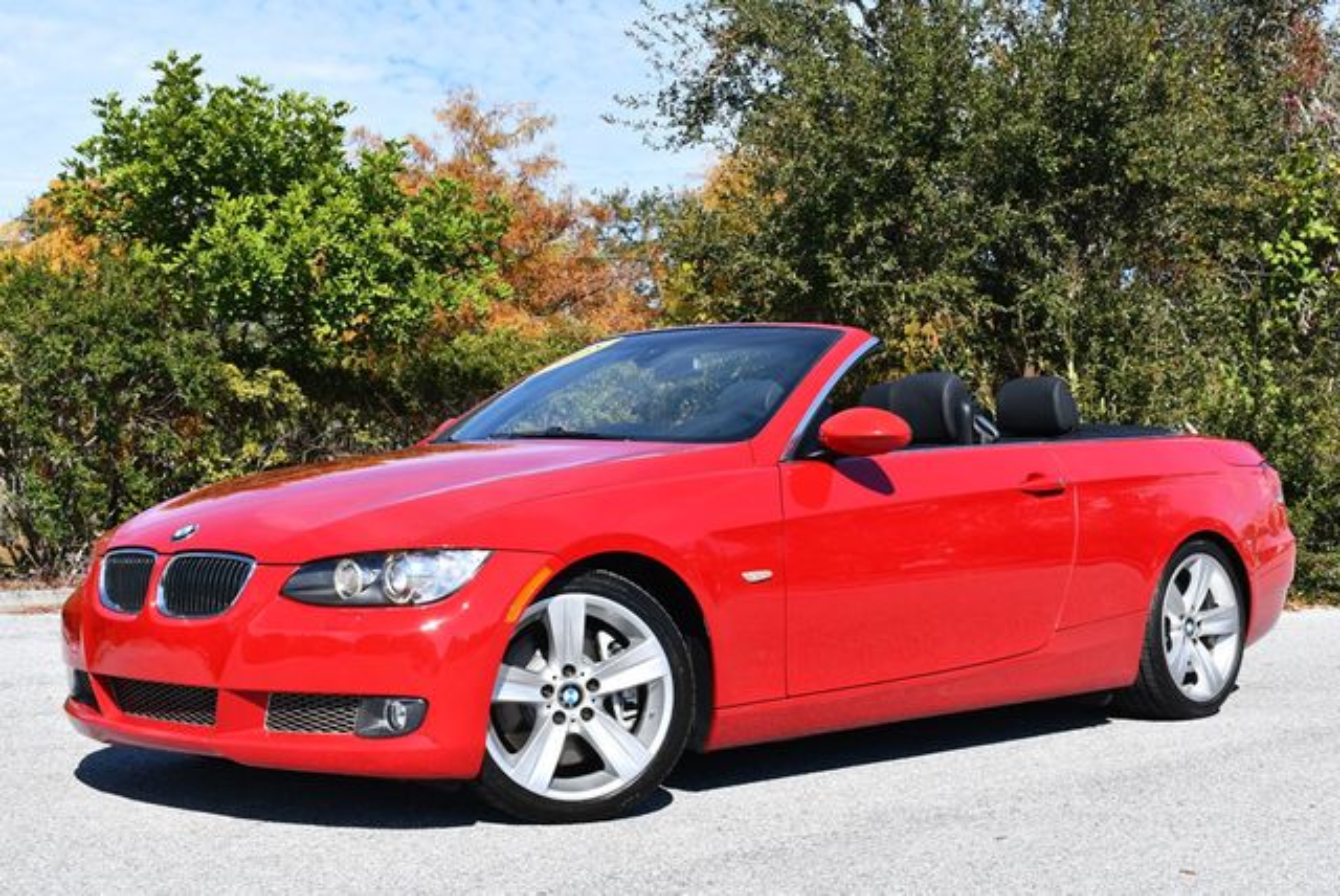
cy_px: 448
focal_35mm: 58
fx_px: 2161
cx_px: 670
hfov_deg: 34.5
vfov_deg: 23.4
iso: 100
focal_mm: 29
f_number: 8
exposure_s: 1/250
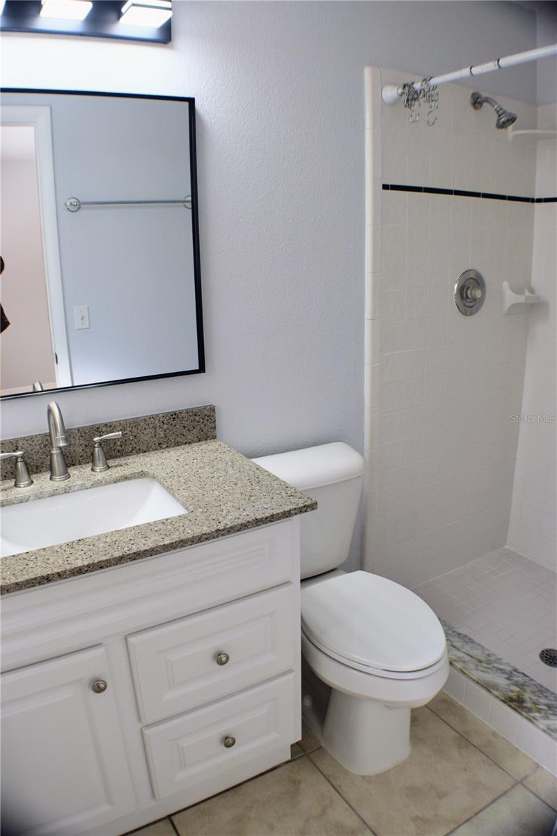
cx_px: 278
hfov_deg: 40.0
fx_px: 766
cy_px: 418
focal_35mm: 33
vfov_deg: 57.2
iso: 400
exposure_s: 1/125
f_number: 5.6
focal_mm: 22
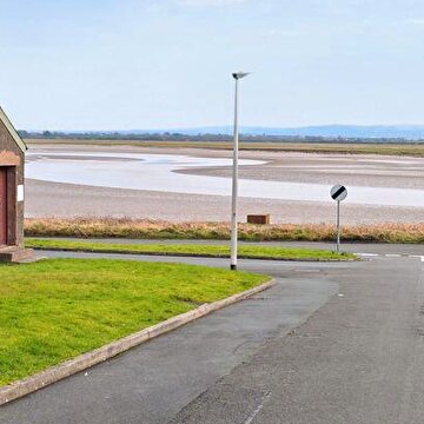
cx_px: 298
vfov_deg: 21.9
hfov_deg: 21.8
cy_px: 194
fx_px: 1095
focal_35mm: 79
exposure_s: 1/150
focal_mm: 8.72
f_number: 2
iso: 50
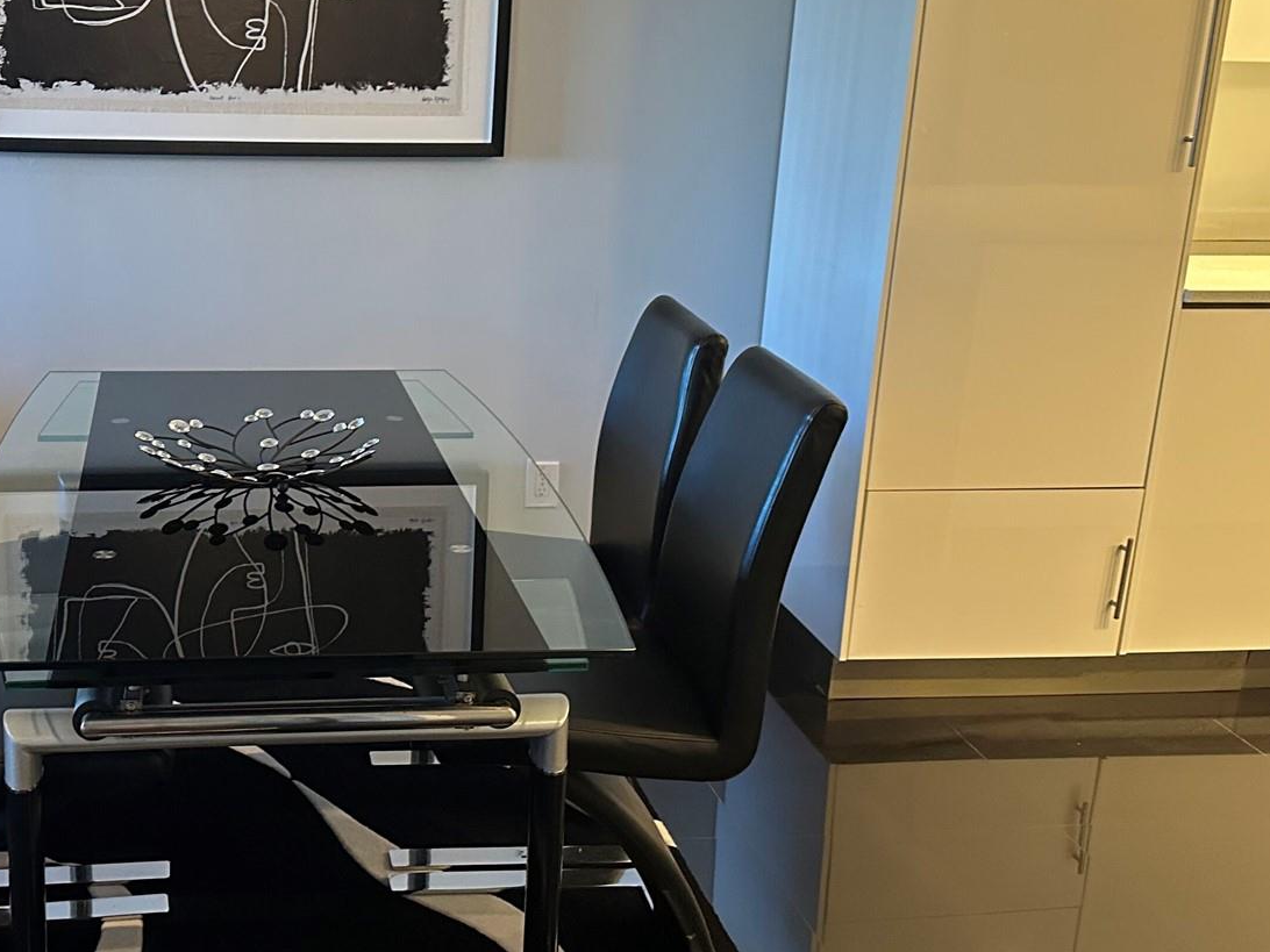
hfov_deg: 41.1
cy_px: 470
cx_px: 357
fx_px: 1651
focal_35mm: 45
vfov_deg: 32.2
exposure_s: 1/60
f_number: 1.78
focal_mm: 6.86
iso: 640
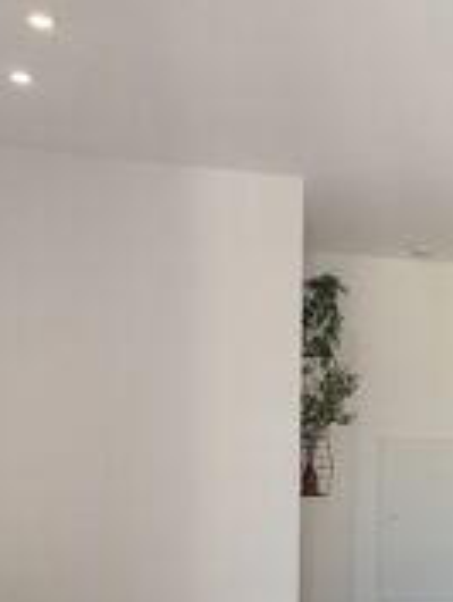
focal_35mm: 65
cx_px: 371
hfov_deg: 22.3
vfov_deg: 28.5
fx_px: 1133
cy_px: 553
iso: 125
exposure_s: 1/60
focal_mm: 3.95
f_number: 1.6
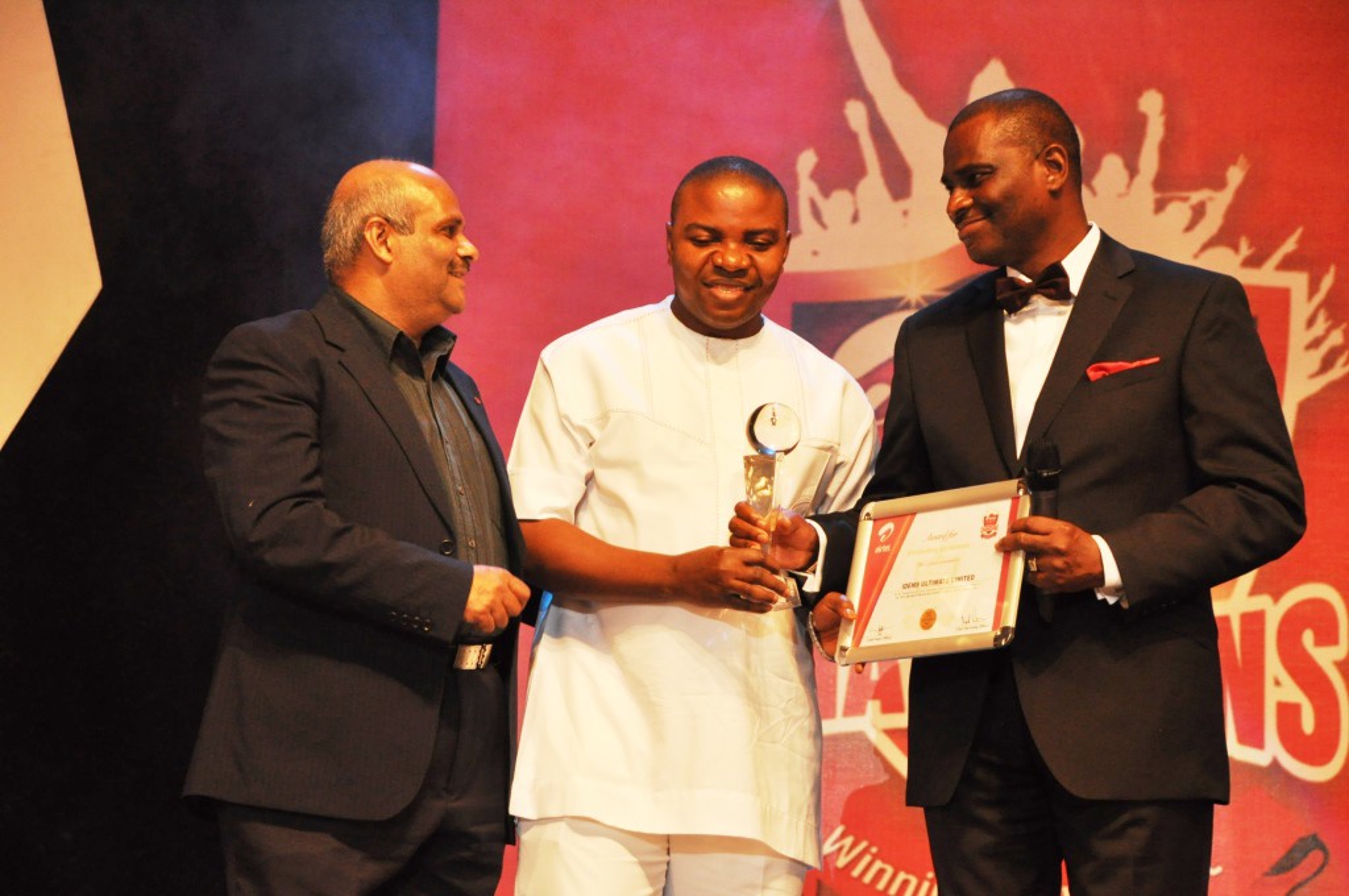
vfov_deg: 12.1
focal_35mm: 112
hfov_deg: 18.2
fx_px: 4210
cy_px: 448
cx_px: 674
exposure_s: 1/125
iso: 1000
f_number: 5.6
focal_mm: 75
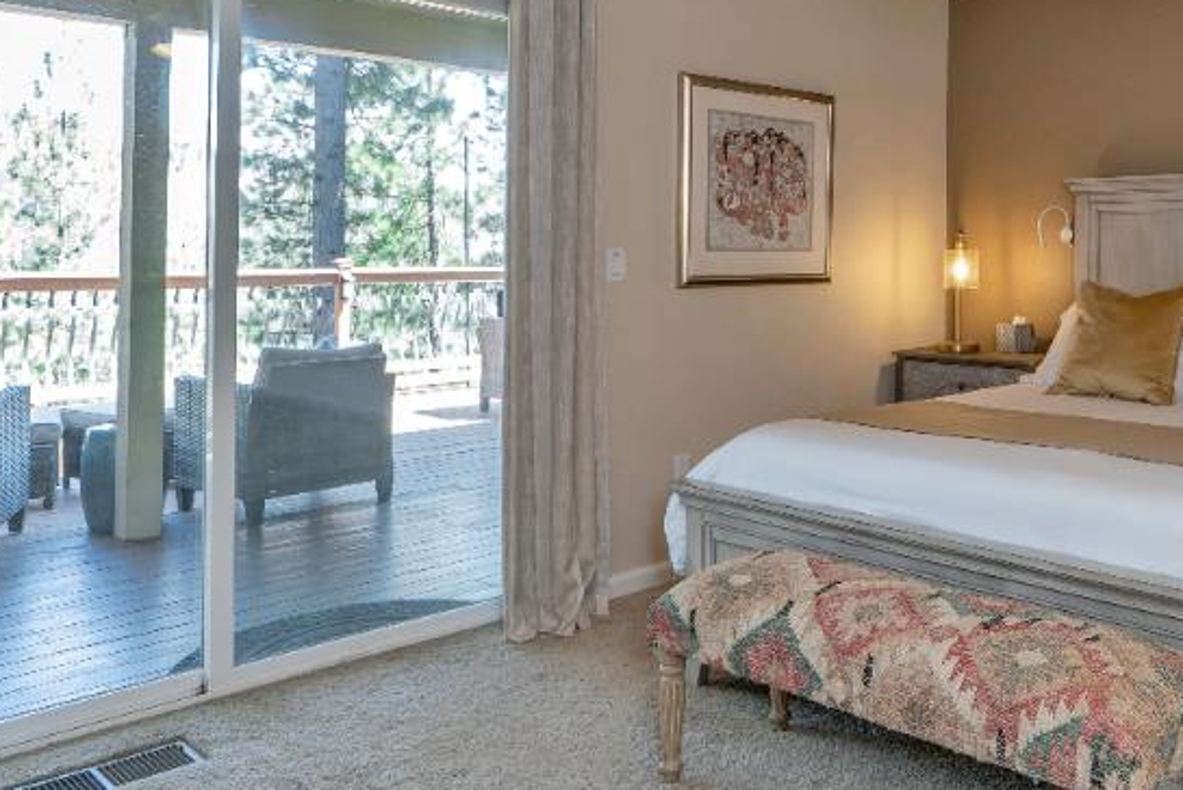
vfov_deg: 39.2
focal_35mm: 33
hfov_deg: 53.2
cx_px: 955
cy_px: 221
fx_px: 1085
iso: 320
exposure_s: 1/15
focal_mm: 12
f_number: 6.3
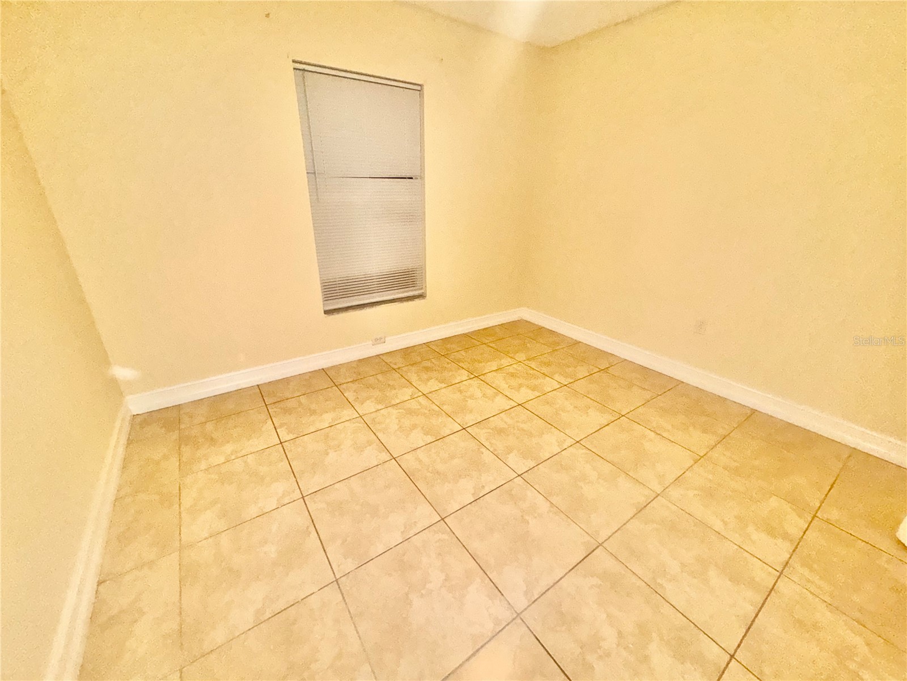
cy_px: 340
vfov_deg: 85.7
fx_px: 367
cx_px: 454
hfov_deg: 102.1
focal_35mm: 14
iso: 320
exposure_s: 1/60
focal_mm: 2.22
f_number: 2.2
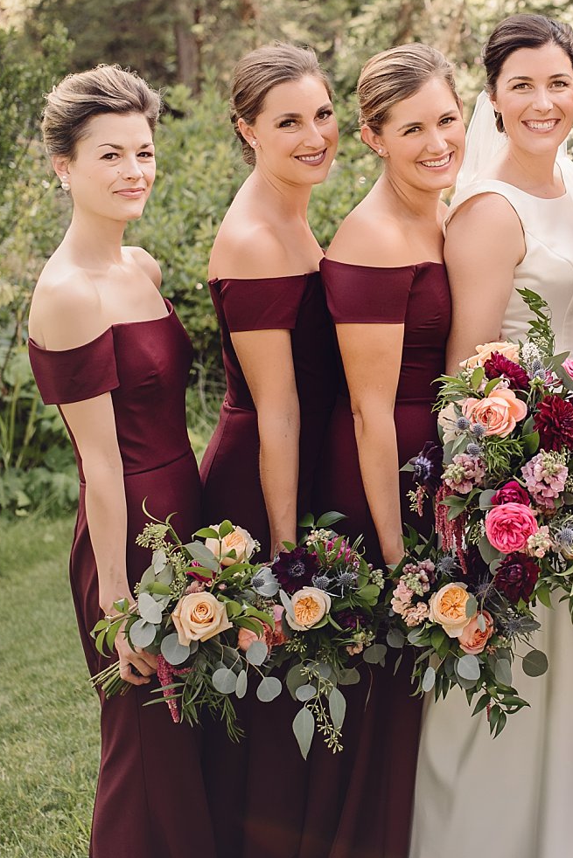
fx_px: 1742
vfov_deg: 27.5
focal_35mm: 73
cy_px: 272
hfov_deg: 18.4
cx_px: 487
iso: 200
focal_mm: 35
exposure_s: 1/320
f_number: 2.8
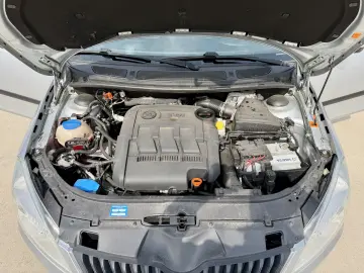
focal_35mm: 24
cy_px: 136
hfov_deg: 71.6
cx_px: 182
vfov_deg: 56.8
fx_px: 252
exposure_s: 1/2169
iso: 80
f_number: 1.78
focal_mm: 6.76
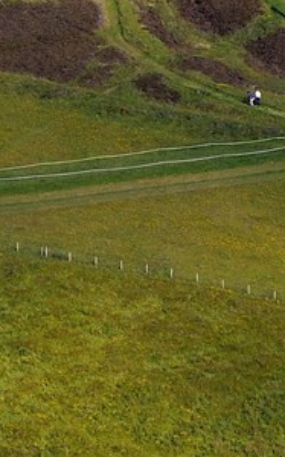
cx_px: 587
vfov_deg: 4.4
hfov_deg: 2.8
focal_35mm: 462
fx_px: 5753
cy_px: -689
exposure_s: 1/800
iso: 400
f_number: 5.6
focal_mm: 85
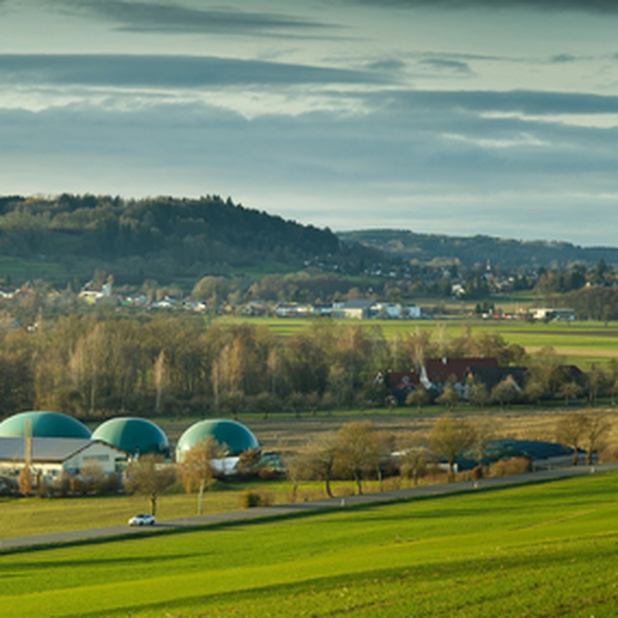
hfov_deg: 11.5
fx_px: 3050
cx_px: 170
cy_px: 329
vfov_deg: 11.6
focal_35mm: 151
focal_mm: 70
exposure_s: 1/125
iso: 125
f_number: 5.6
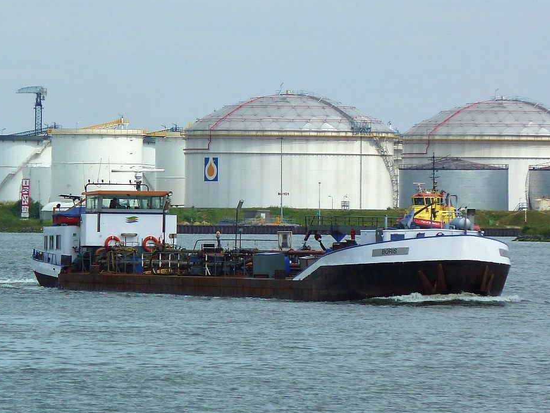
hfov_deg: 4.3
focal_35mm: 456
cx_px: 270
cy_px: 189
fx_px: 7246
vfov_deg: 3.3
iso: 80
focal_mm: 49.2
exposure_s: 1/500
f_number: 5.6
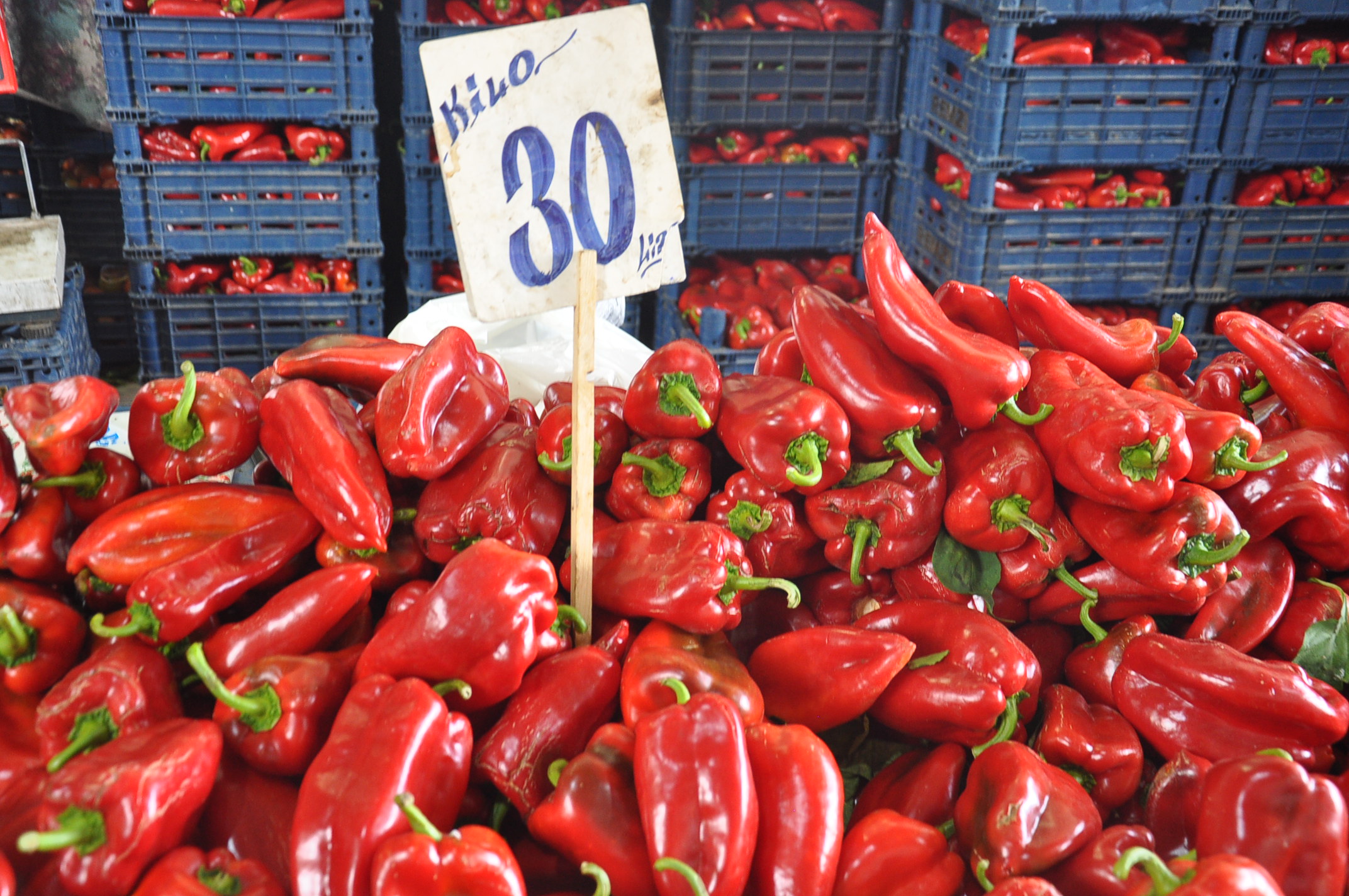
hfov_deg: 46.4
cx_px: 674
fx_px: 1572
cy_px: 448
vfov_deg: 31.8
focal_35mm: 42
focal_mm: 28
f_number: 4
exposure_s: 1/30
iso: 720
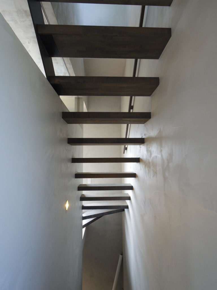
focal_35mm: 19
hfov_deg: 68.7
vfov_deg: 84.7
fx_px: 159
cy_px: 145
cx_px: 108
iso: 400
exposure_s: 1/40
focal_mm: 4.2
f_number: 3.7
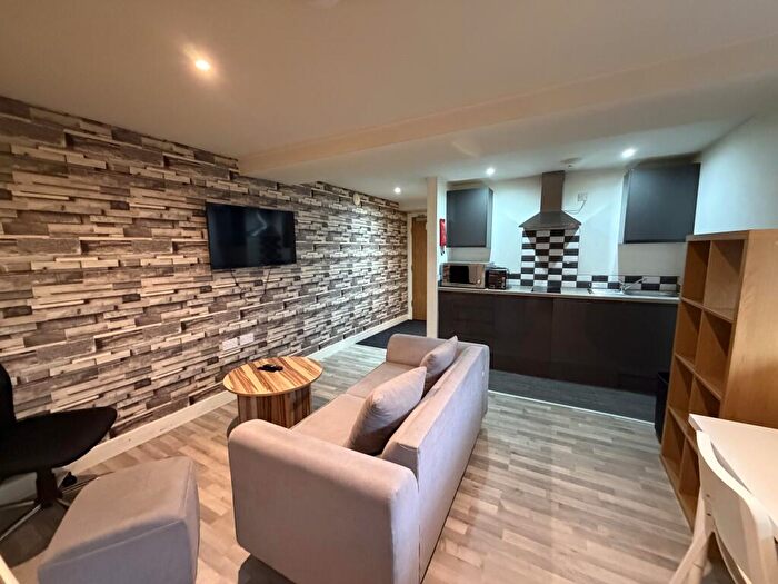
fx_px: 315
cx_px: 389
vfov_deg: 85.7
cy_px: 292
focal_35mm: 14
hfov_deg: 102.1
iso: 800
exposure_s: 1/50
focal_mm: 2.22
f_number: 2.2
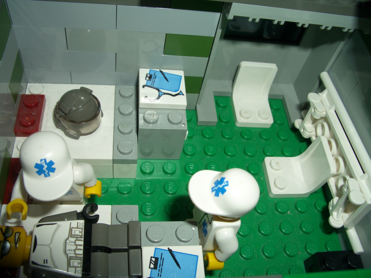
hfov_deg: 52.6
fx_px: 375
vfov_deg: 40.7
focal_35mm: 35
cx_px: 186
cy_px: 139
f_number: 4.3
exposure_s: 1/60
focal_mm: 5.8
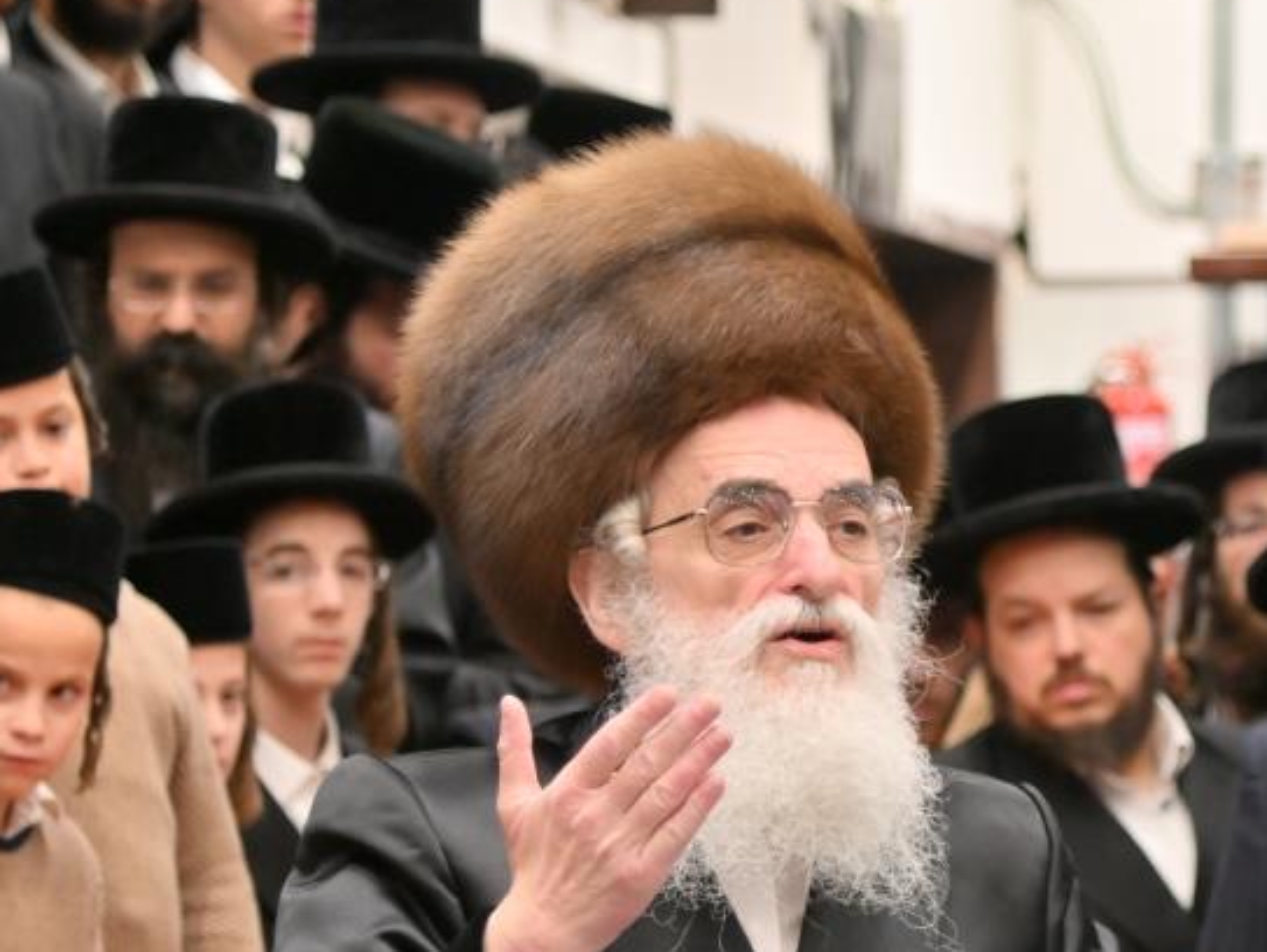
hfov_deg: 8.6
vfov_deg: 6.5
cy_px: 761
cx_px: 1064
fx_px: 8424
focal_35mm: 230
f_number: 4
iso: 320
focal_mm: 85
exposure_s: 1/125
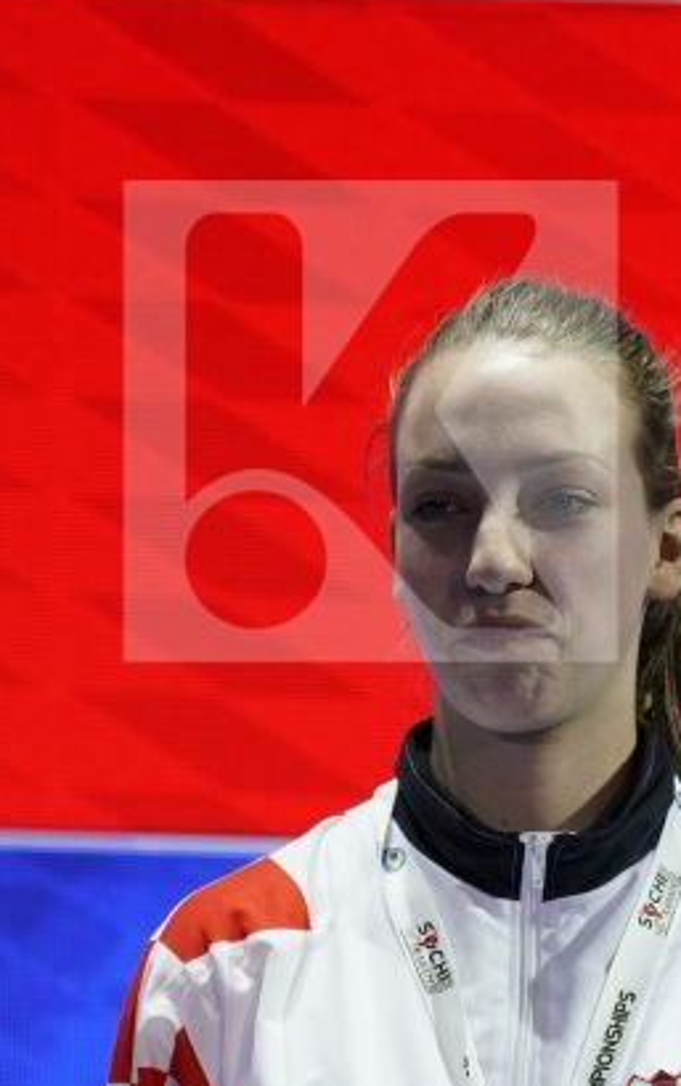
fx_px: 17661
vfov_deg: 3.5
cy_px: 1359
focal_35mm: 596
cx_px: 371
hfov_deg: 2.2
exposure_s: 1/250
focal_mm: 200
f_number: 2.8
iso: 320
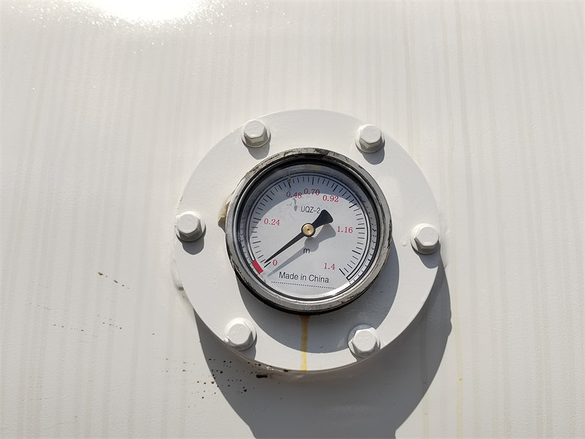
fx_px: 608
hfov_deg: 51.4
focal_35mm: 36
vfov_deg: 39.7
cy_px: 220
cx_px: 292
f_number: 1.9
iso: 221
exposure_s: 1/3020
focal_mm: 5.52
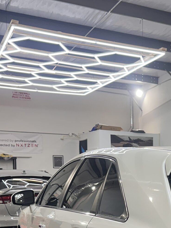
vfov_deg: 29.7
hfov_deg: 22.0
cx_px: 200
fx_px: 408
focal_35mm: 62
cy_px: 211
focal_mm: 6.86
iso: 64
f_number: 1.78
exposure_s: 1/160
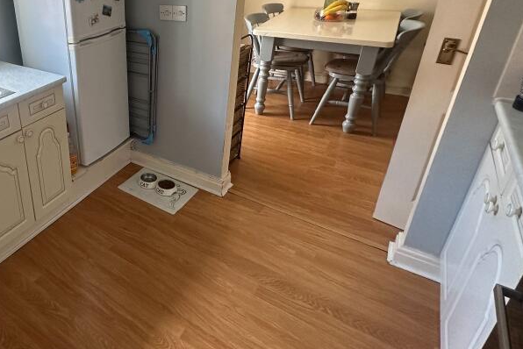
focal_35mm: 25
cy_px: 103
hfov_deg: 63.9
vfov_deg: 50.0
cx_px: 90
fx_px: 363
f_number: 2.2
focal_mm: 2.22
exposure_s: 1/100
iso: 200
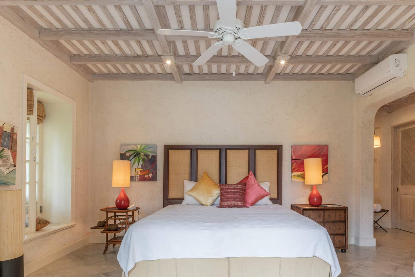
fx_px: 254
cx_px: 212
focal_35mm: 22
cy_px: 183
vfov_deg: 56.1
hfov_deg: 78.6
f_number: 13
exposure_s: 1/5
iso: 50
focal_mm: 16
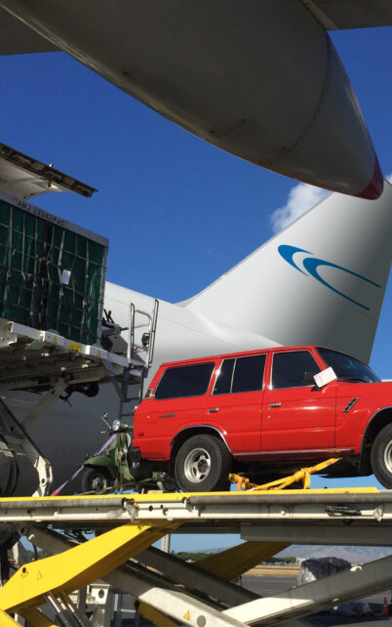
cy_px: 352
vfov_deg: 41.0
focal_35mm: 49
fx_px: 836
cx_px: 281
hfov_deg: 26.1
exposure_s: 1/3049
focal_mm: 4.15
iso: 32
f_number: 2.2
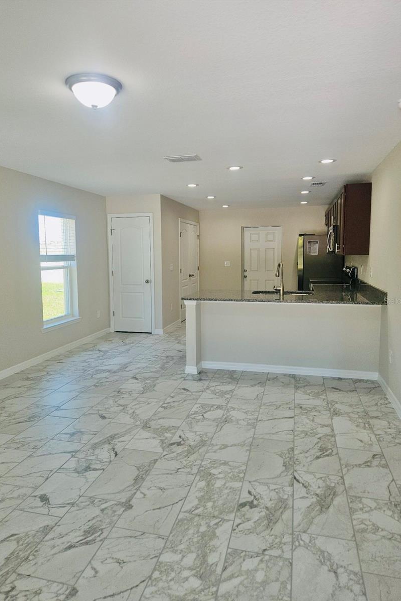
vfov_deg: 73.8
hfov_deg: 53.1
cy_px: 300
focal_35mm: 24
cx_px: 193
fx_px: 401
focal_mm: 5.4
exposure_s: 1/120
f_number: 1.8
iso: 76
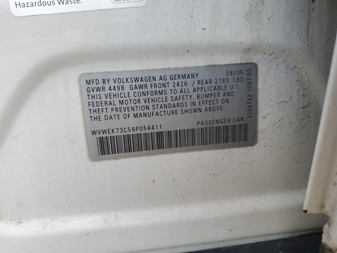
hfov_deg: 67.3
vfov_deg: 53.1
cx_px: 168
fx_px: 253
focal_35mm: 26
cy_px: 126
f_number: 1.5
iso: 50
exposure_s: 1/500
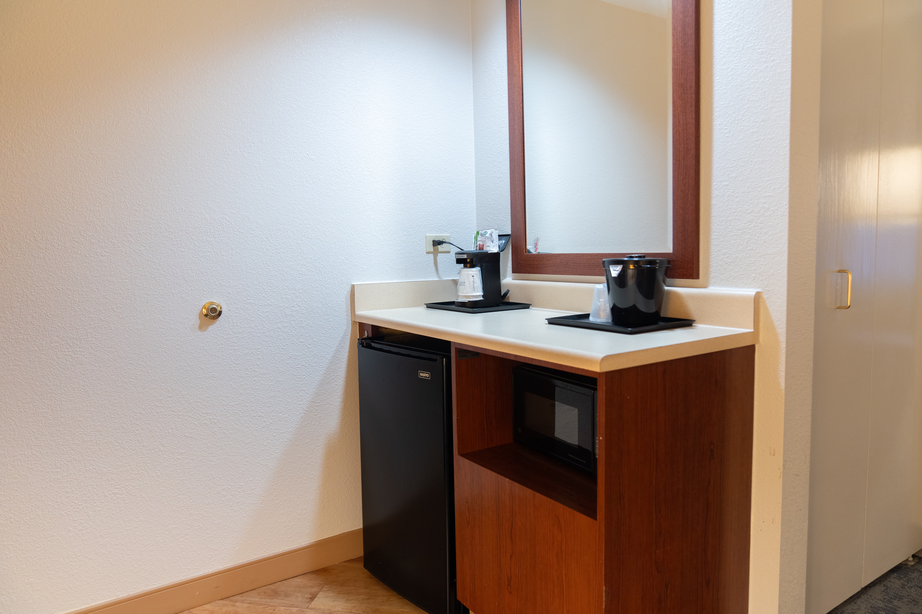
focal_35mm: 24
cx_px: 461
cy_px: 307
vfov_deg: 53.1
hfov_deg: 73.7
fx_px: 615
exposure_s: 1/60
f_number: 2.8
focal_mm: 24
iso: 640
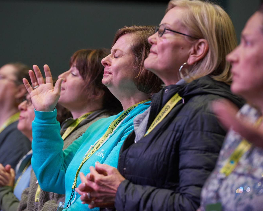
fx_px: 1759
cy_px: 105
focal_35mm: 226
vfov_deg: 6.8
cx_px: 109
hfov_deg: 8.5
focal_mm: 200
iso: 800
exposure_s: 1/60
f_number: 5
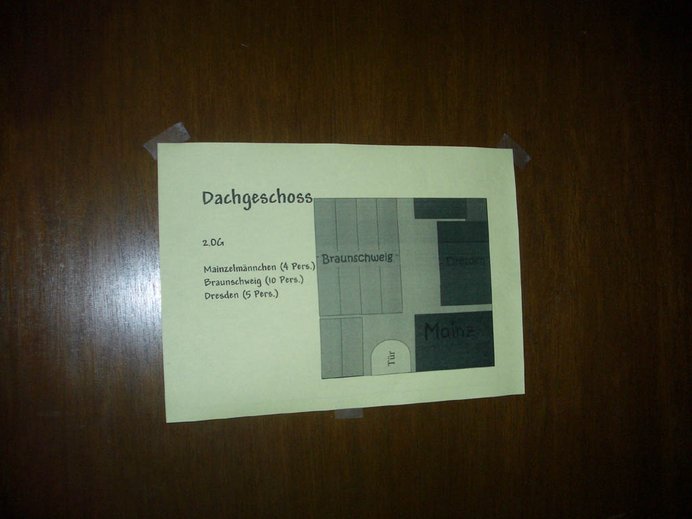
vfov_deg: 40.7
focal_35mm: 35
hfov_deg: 52.6
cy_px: 260
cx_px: 346
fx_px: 700
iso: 100
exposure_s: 1/60
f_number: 2.6
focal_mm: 5.8
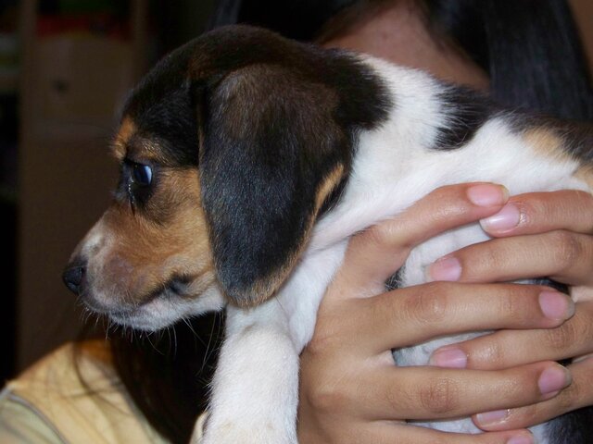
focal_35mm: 106
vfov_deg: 14.0
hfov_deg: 18.5
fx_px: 1816
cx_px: 296
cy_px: 222
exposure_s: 1/30
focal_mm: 17.6
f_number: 3.2
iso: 200
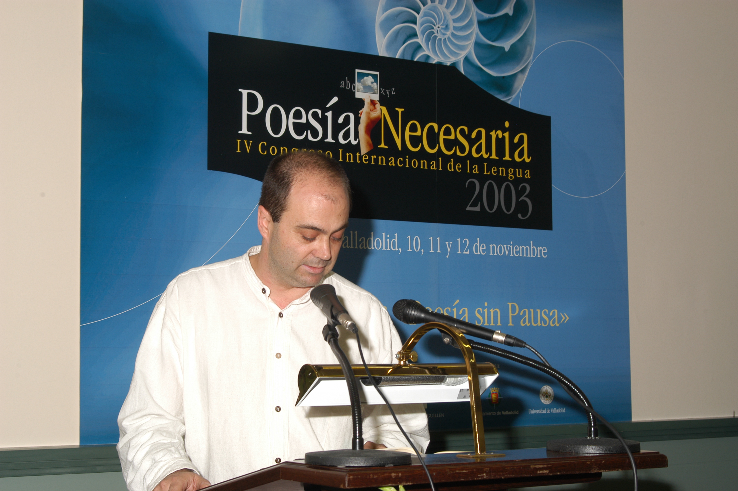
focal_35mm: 42
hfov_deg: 46.4
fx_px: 860
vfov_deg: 31.8
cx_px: 369
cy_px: 246
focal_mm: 28
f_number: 7.1
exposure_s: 1/80
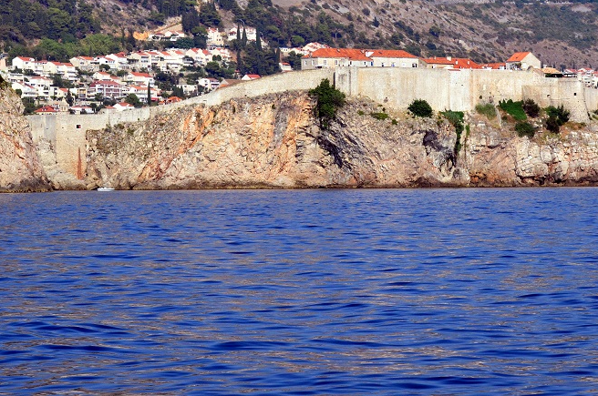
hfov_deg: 13.5
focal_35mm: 152
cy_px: 120
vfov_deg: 9.0
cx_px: 358
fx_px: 2521
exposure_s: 1/1600
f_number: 9
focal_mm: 70
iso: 640
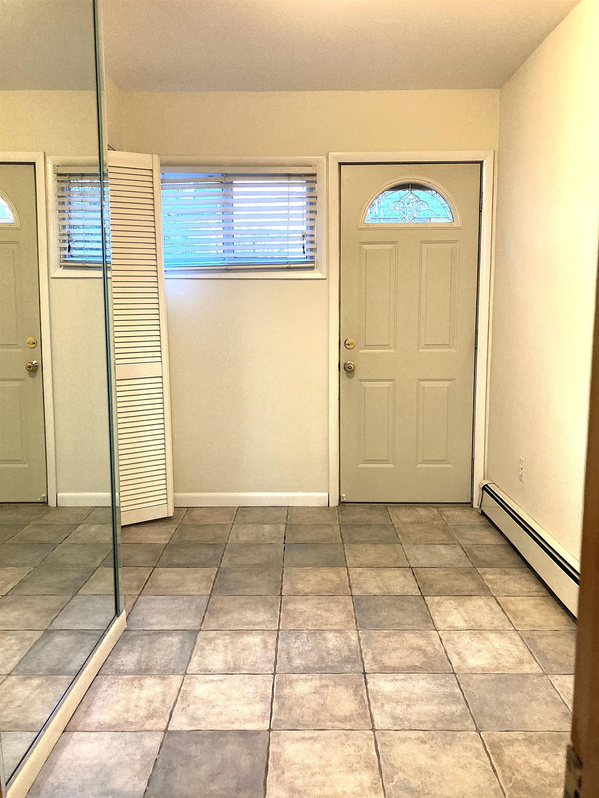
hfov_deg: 49.7
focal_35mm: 28
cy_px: 399
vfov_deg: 63.4
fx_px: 646
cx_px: 300
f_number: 1.8
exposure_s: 1/40
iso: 320
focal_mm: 3.99
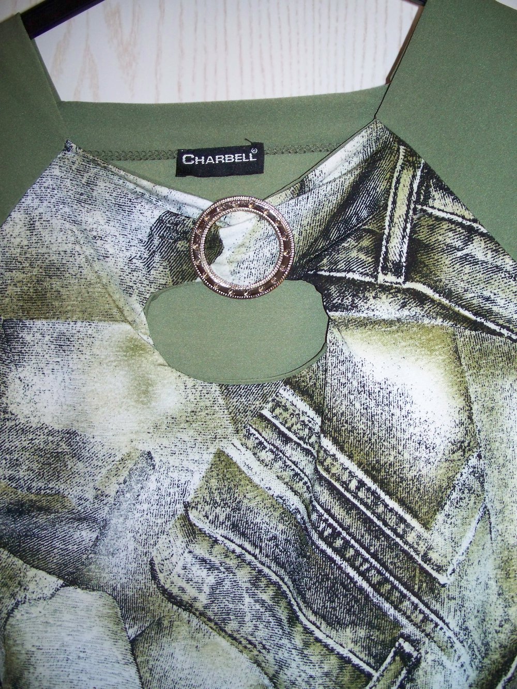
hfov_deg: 38.7
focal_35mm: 37
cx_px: 258
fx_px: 737
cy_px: 344
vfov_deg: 50.1
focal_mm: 7.8
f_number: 2.8
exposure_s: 1/60
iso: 400
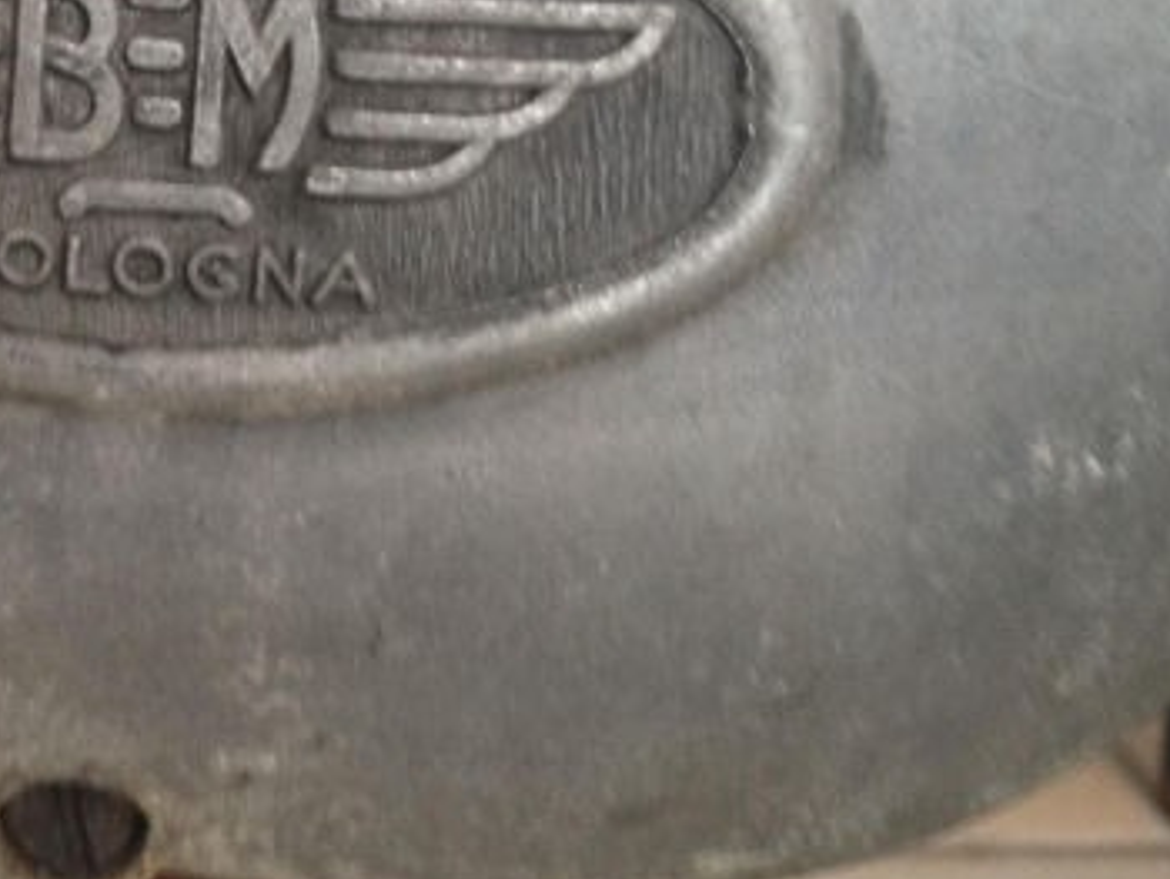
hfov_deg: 20.4
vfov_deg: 16.1
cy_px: 368
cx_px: -87
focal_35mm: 92
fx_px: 3112
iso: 100
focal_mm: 4.28
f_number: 2.4
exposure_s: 1/20
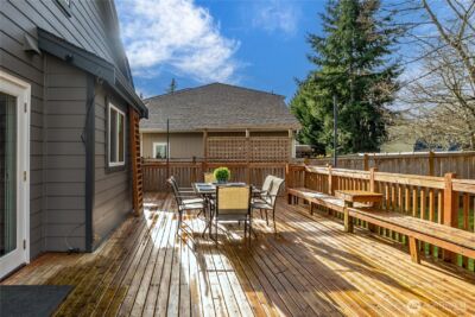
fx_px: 172
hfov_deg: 108.3
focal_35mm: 13
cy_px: 158
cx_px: 238
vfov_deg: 85.5
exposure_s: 1/60
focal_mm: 13
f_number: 7.1
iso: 80
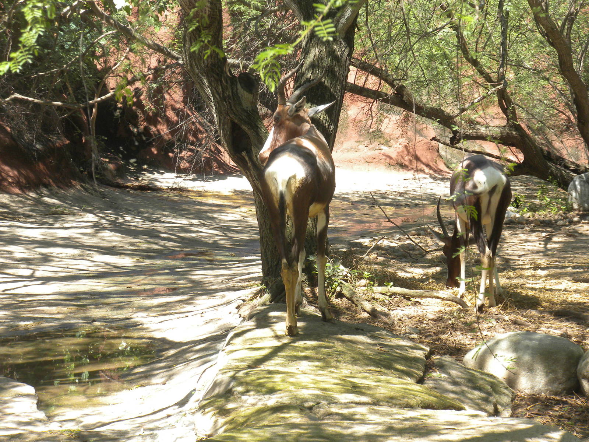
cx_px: 294
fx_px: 2025
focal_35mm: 119
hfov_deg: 16.6
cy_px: 221
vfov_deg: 12.5
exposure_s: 1/114
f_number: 5.1
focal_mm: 21
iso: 90
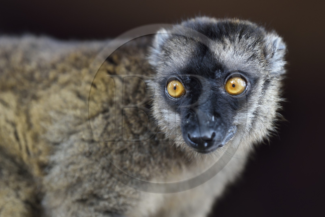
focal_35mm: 200
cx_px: 162
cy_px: 108
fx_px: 1805
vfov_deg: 6.9
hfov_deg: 10.3
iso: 800
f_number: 3.2
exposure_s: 1/160
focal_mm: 200
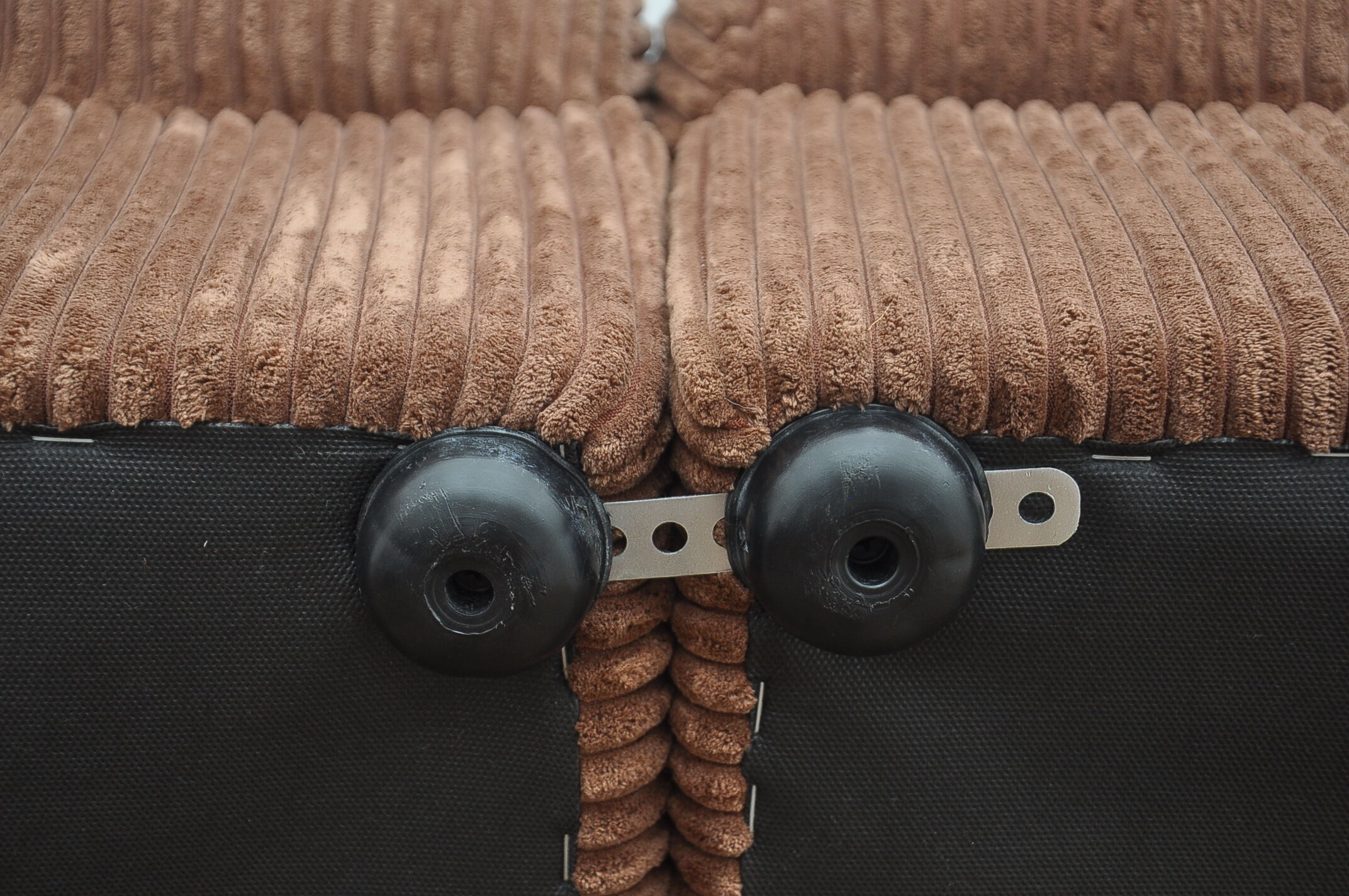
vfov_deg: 20.1
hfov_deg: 29.9
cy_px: 448
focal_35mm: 68
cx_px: 674
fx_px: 2526
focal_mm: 45
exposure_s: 1/200
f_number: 5
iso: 400
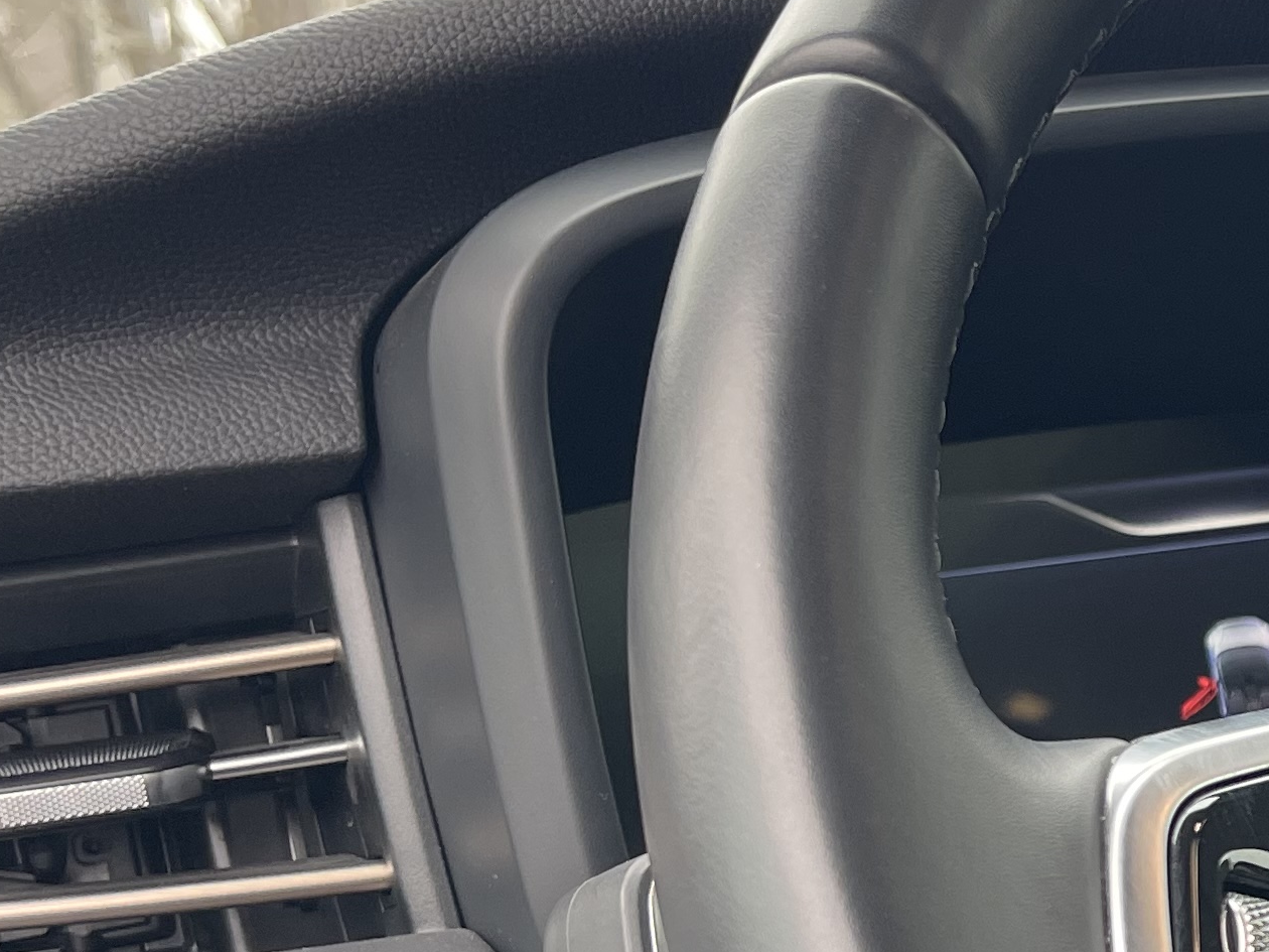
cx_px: 1712
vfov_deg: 18.2
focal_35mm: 80
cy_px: 821
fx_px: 2933
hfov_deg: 21.7
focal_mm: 5.1
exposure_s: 1/121
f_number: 1.6
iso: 100
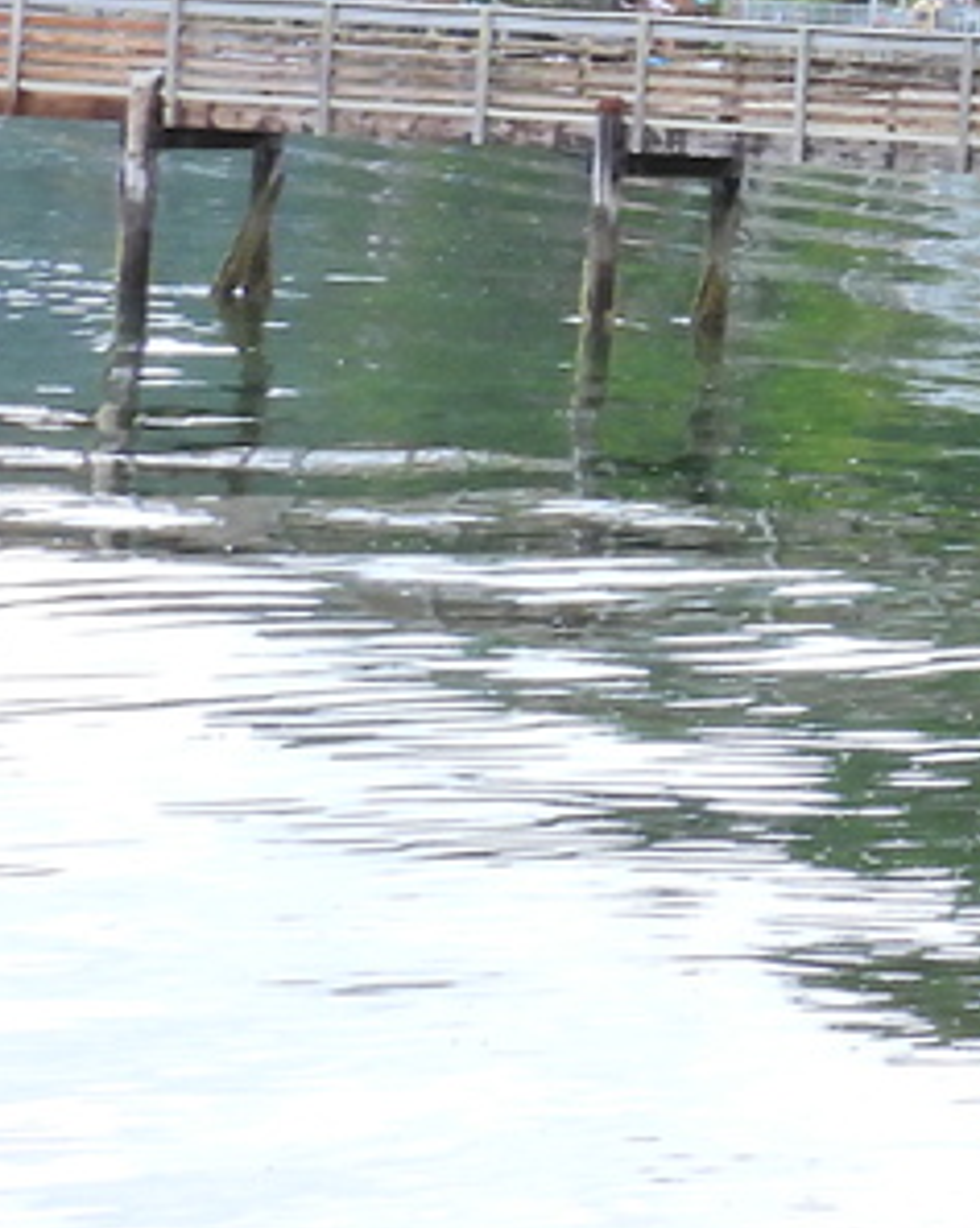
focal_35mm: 181
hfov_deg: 7.7
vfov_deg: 10.5
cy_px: -132
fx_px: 6572
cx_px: 2630
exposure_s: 1/50
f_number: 8
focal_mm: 7.7
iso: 100
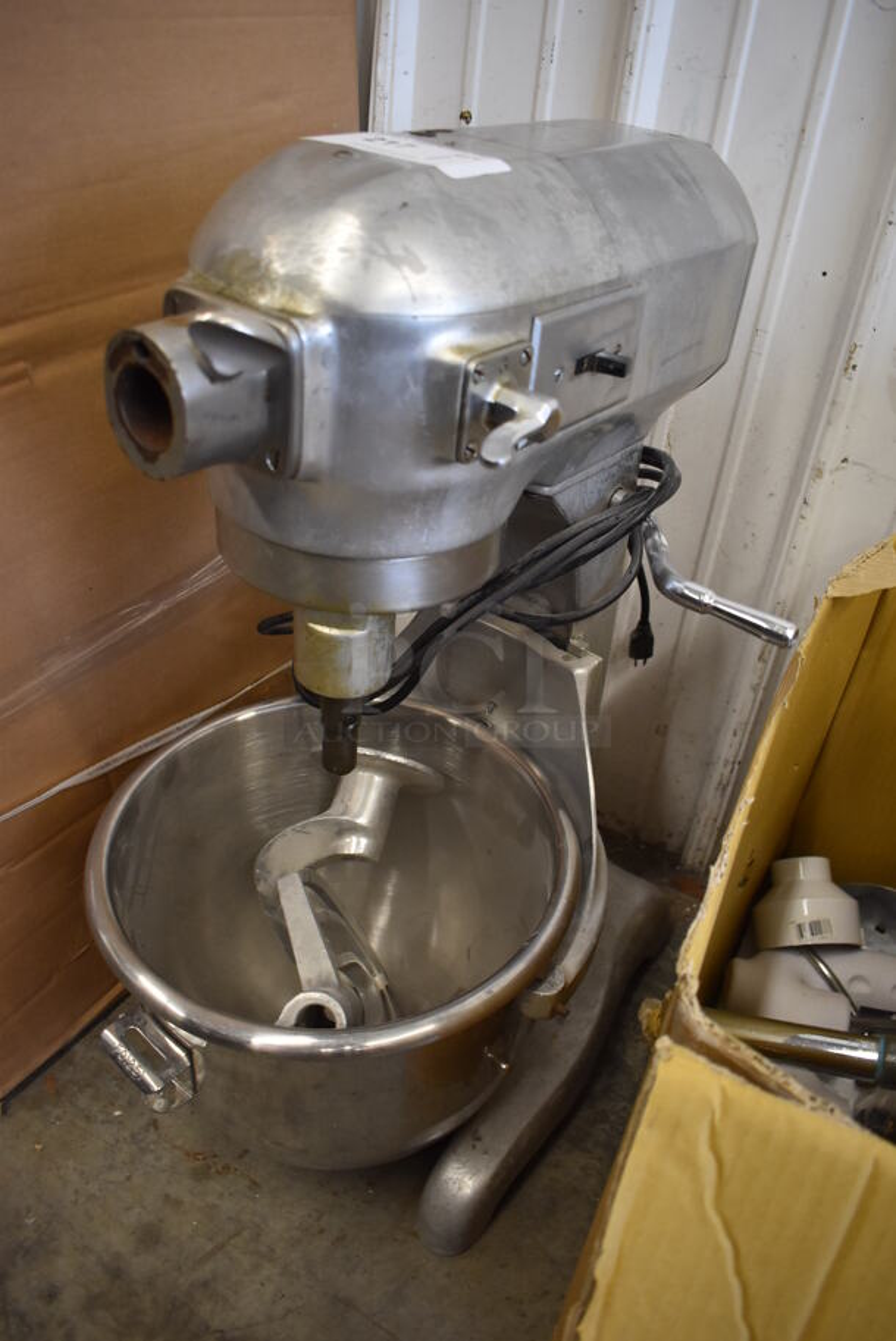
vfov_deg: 67.3
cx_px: 448
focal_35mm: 27
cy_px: 670
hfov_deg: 48.0
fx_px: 1006
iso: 900
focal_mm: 18
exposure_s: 1/125
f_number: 3.5
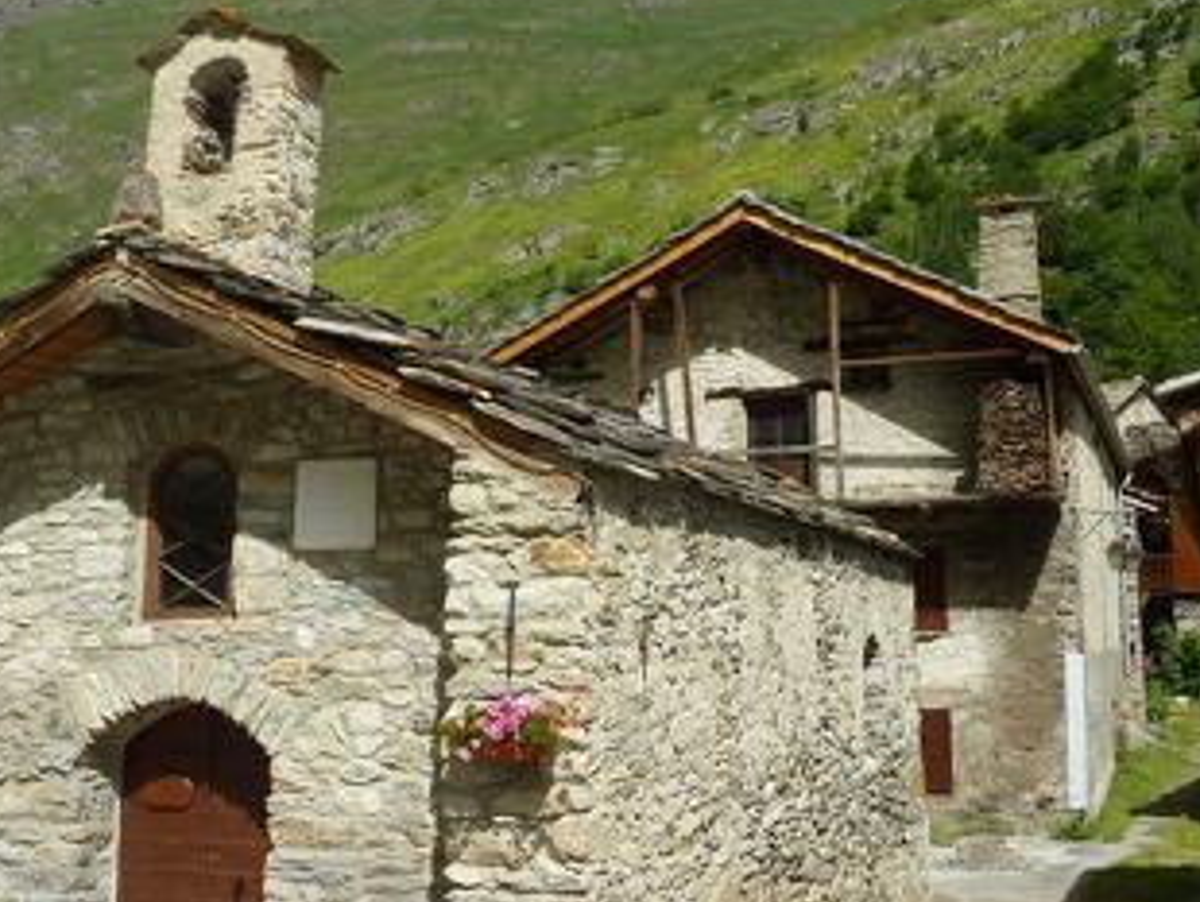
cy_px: 439
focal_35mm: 46
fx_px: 1596
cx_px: 588
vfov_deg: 31.6
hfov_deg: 41.2
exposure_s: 1/500
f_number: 4.5
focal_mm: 5.3
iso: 80
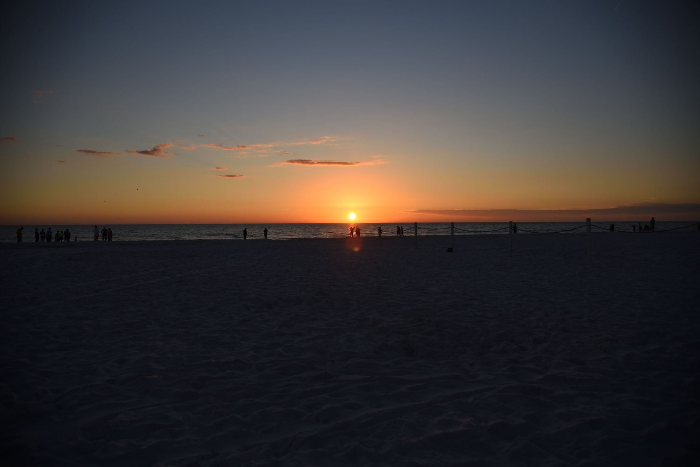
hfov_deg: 73.7
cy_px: 234
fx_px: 467
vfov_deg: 53.2
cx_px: 350
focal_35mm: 24
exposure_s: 1/800
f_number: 4
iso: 100
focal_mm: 24
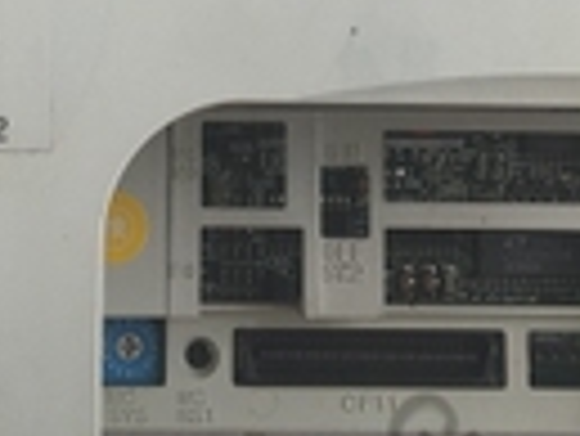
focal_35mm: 108
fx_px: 1811
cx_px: 180
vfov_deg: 13.1
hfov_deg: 18.1
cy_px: -189
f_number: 2.2
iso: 25
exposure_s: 1/513
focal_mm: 4.15
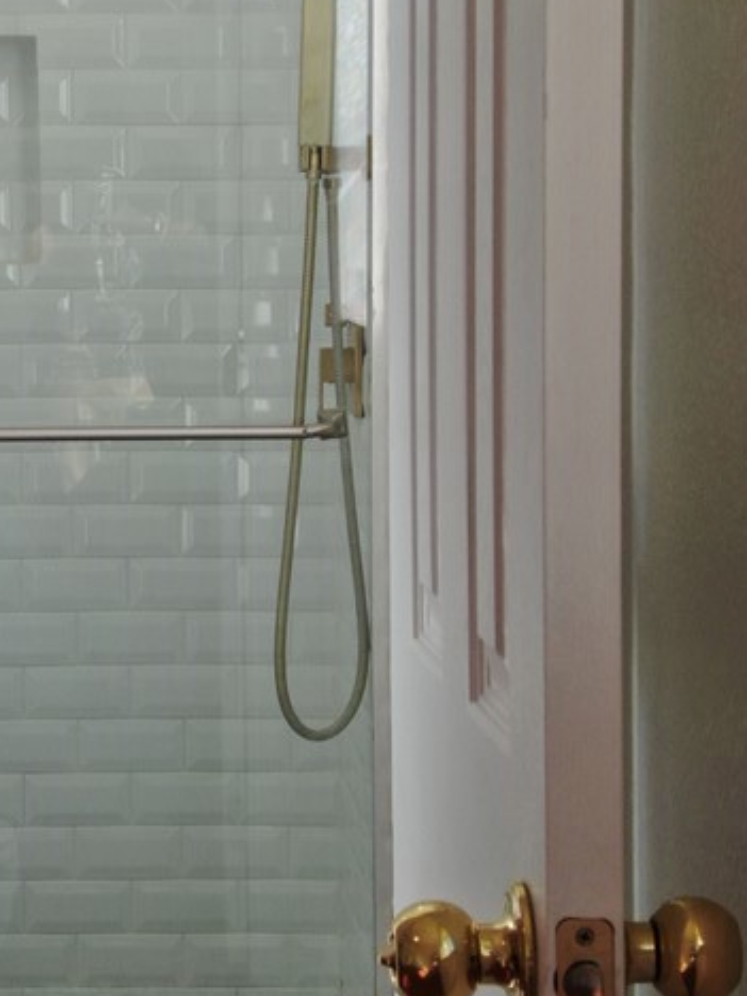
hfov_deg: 14.0
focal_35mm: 105
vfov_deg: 18.7
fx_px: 3021
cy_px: 451
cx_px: 128
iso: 100
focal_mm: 8.6
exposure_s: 1/120
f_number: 3.8
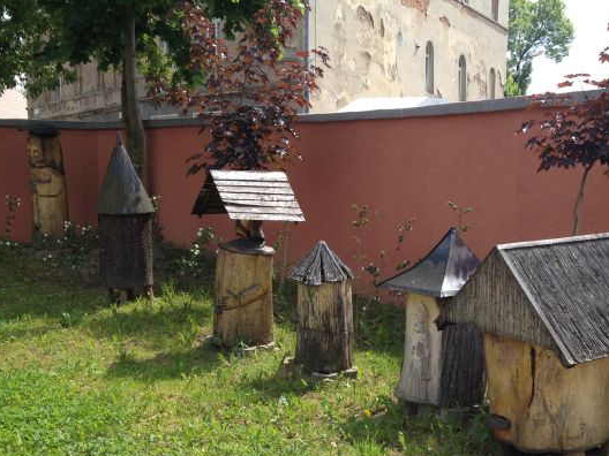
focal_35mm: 53
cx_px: 375
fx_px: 932
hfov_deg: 36.0
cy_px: 318
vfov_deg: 27.3
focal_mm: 4.28
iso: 50
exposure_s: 1/800
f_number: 2.4
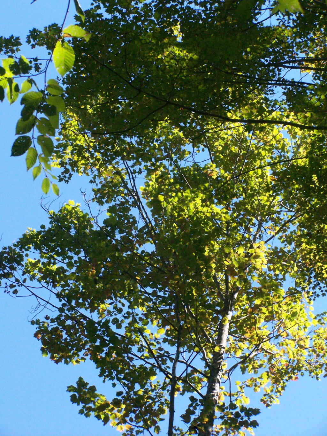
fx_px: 1473
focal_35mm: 117
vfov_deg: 16.8
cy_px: 218
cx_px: 164
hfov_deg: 12.7
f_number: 4.5
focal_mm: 19.4
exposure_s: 1/1000
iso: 400
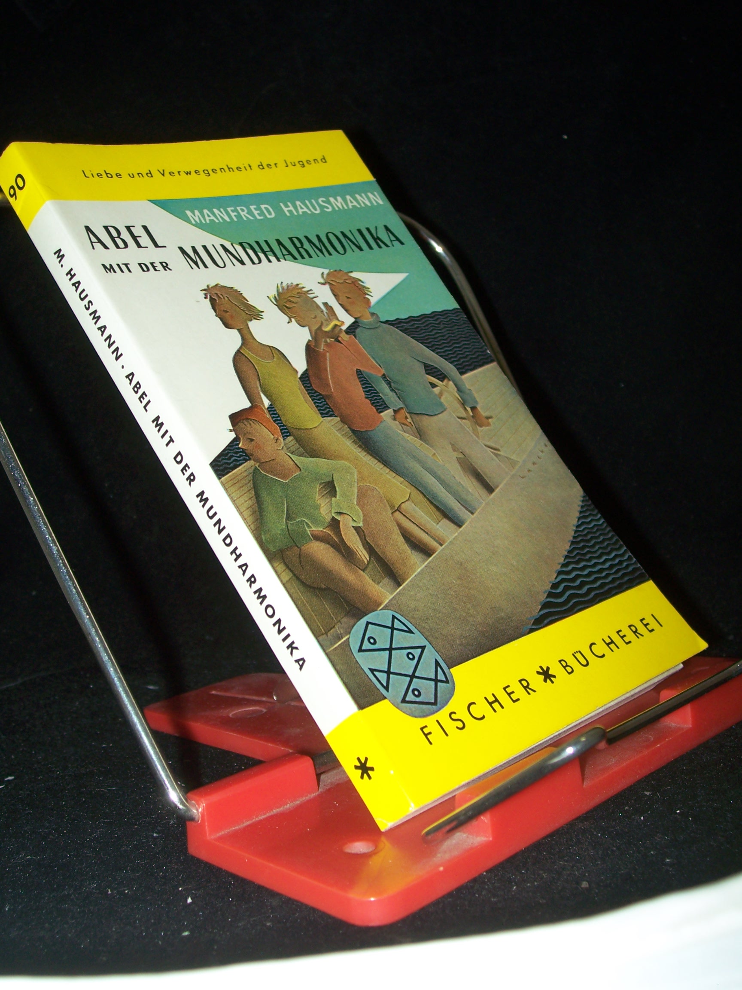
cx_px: 371
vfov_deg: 44.8
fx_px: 1200
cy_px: 495
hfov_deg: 34.3
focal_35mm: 42
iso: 80
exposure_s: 1/60
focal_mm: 7
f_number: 2.8
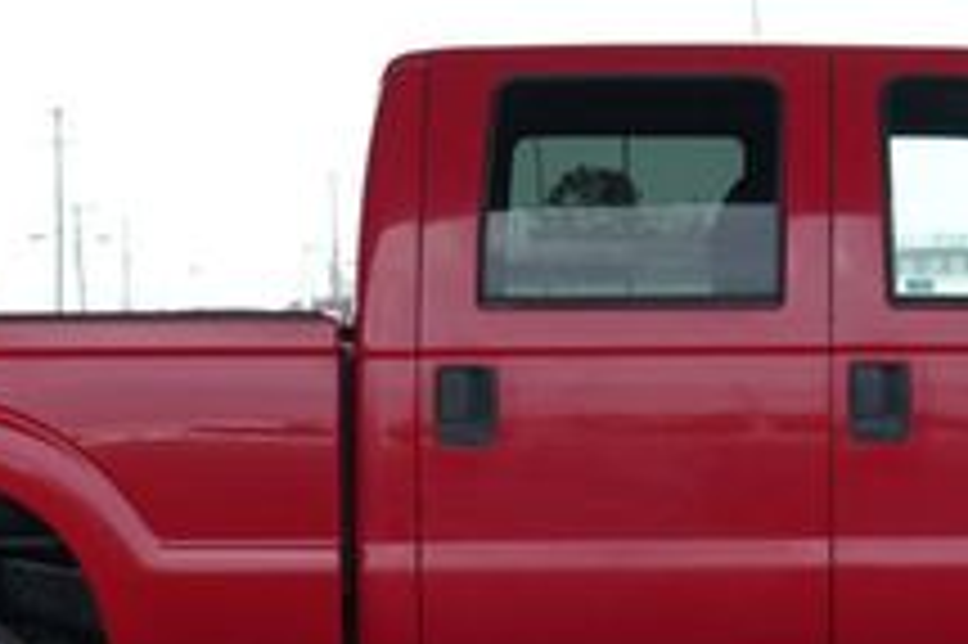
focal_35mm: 134
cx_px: 729
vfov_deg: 10.1
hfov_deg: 15.2
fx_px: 3600
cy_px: 725
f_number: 4
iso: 400
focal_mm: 30
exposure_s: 1/60
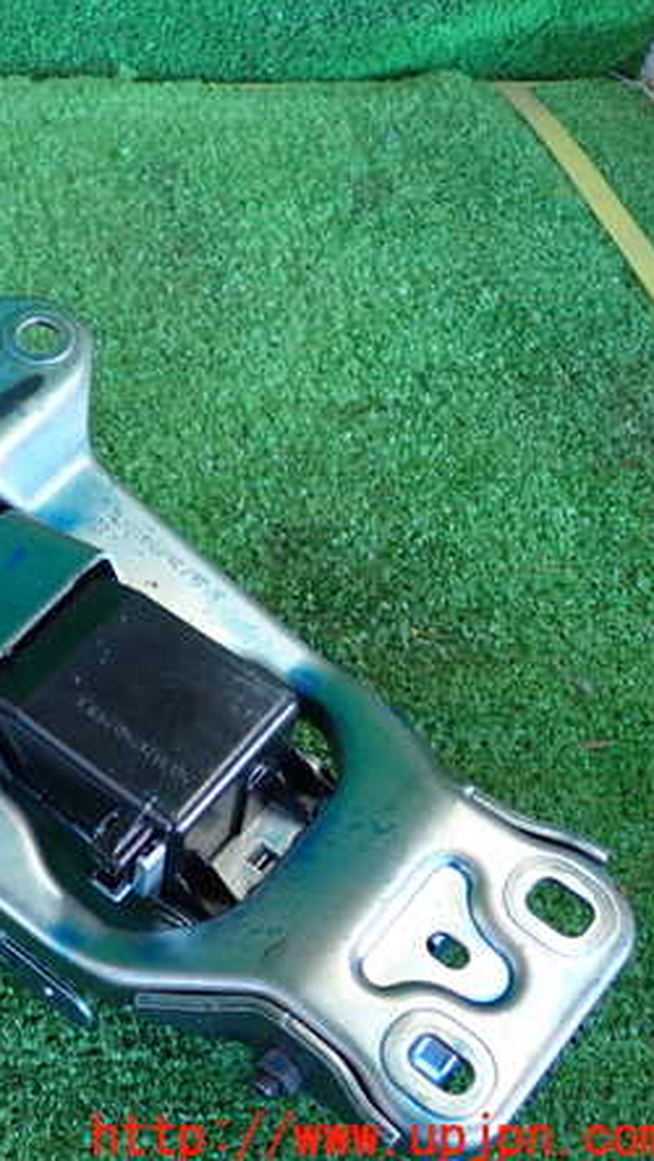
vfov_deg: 39.2
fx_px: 1633
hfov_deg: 21.3
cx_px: -102
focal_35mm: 53
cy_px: 583
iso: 640
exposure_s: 1/125
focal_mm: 6.37
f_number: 2.5
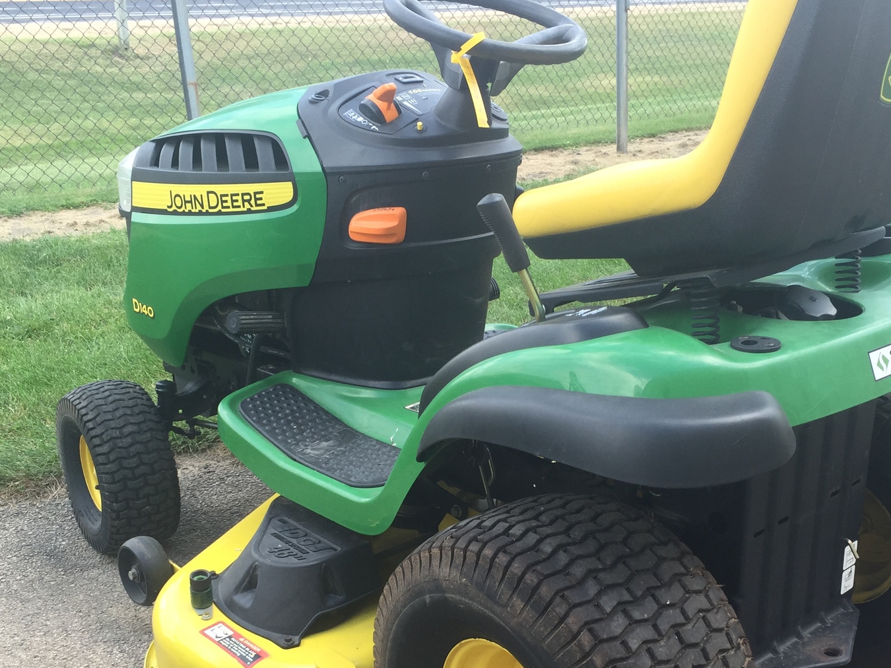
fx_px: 1132
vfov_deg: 32.5
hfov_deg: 42.9
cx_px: 471
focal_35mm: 44
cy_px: 463
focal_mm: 4.15
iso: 32
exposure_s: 1/215
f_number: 2.2
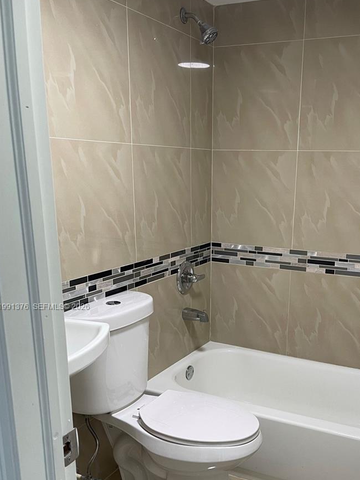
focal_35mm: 36
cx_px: 236
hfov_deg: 39.2
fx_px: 499
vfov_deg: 50.7
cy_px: 307
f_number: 1.6
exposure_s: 1/60
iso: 80
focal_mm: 5.1
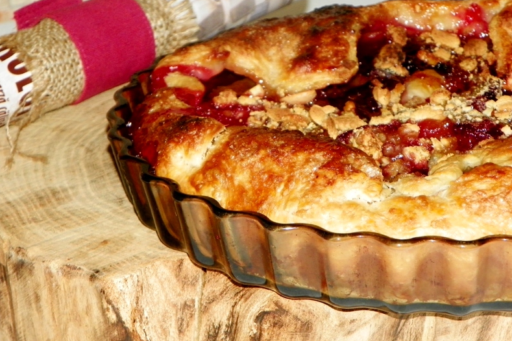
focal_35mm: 119
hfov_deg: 17.2
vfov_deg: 11.5
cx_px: 256
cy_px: 163
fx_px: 1692
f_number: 4
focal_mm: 20.2
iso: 200
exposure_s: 1/200
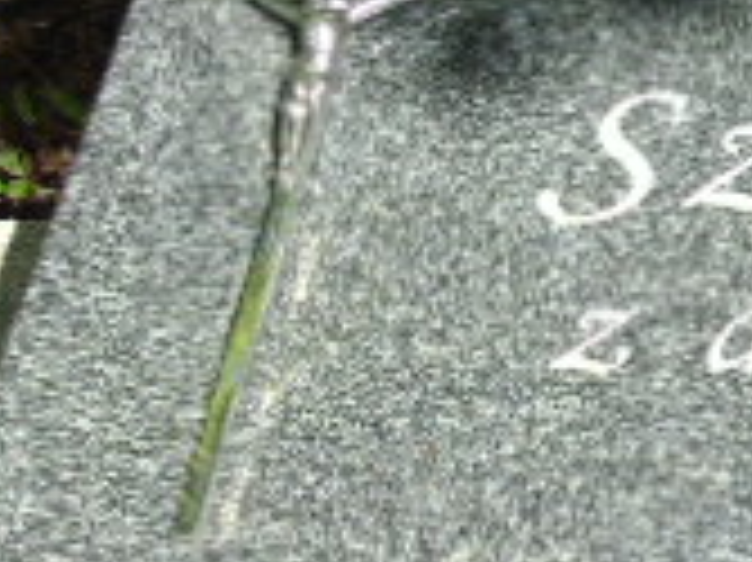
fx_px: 2410
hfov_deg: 16.4
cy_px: 382
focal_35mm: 111
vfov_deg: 13.3
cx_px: 1090
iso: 80
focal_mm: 5.2
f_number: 3.6
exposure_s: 1/400
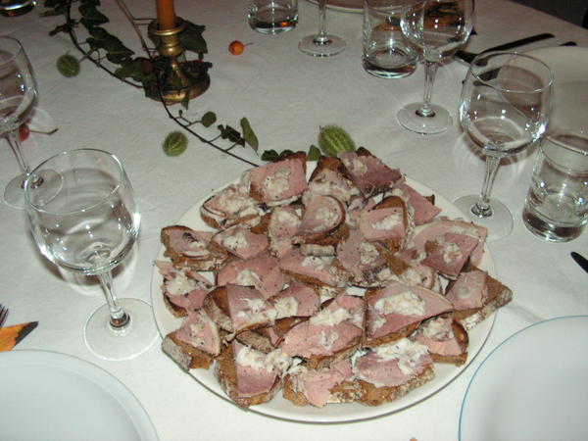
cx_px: 294
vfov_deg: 39.7
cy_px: 220
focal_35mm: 36
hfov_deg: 51.4
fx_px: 612
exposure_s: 1/40
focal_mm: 6
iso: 160
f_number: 3.2
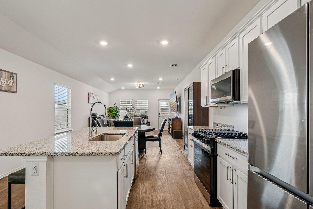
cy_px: 108
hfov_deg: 96.7
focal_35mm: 16
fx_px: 139
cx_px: 151
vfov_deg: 73.7
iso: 400
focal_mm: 10
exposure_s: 1/15
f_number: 8
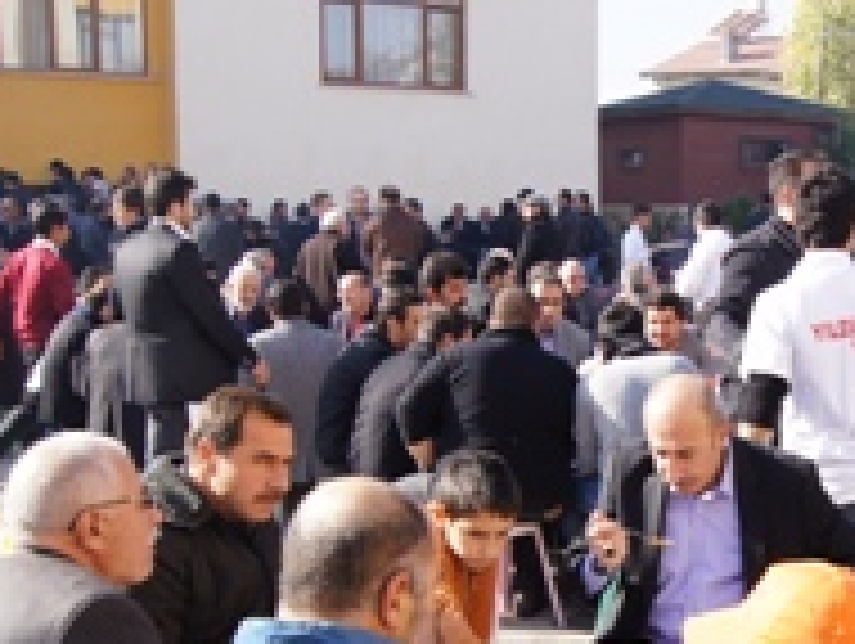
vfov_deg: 23.8
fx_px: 1509
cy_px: 480
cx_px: 796
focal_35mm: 61
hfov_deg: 30.1
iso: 100
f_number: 9
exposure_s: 1/100
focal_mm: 18
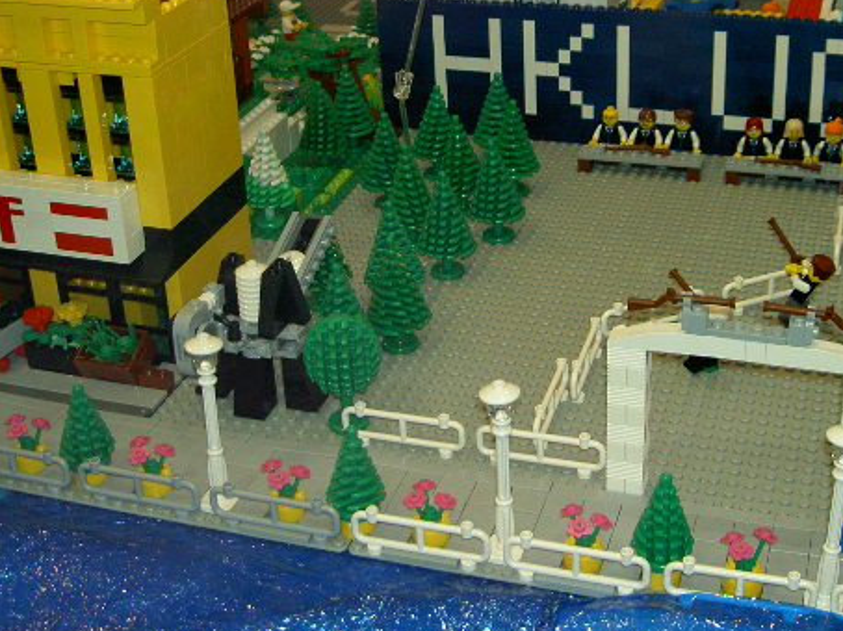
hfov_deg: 34.9
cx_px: 473
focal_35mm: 55
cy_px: 212
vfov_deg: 26.4
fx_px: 1339
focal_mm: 8
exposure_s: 1/60
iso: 100
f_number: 2.8
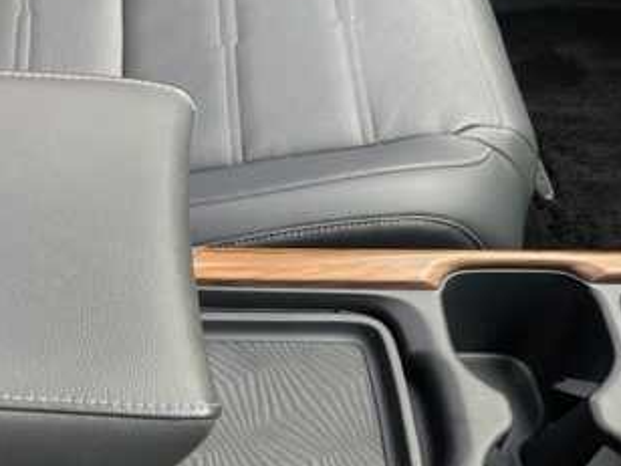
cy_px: 290
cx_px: 28
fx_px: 969
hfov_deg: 33.1
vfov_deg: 26.9
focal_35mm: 54
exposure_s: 1/121
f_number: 1.6
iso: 125
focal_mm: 4.2
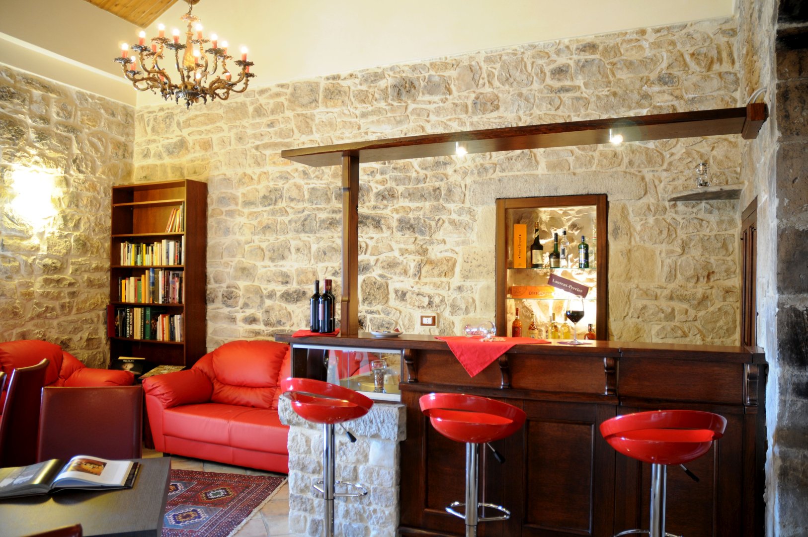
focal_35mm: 27
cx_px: 404
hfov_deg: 67.4
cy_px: 268
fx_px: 605
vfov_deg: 47.8
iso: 200
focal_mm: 18
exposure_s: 1/5
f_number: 3.5
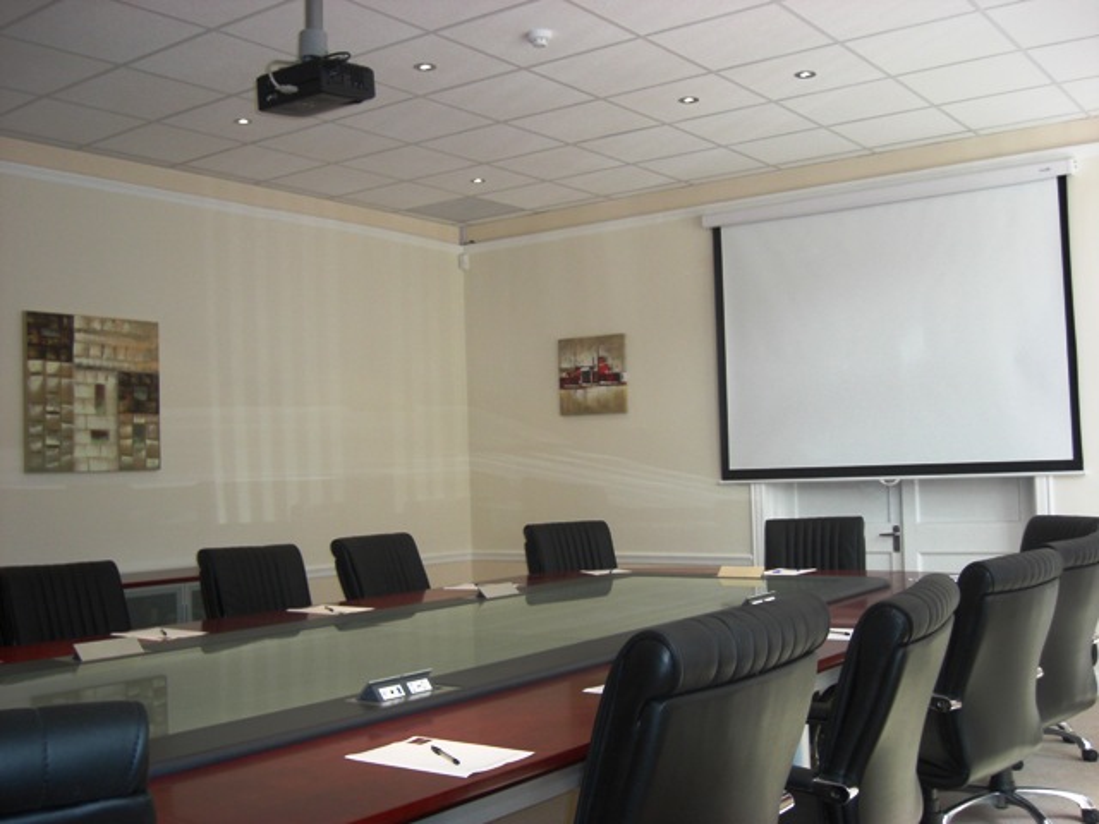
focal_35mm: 38
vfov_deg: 37.7
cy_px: 412
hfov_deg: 49.0
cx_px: 550
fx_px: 1206
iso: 200
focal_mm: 7.9
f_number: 2.8
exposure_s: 1/60
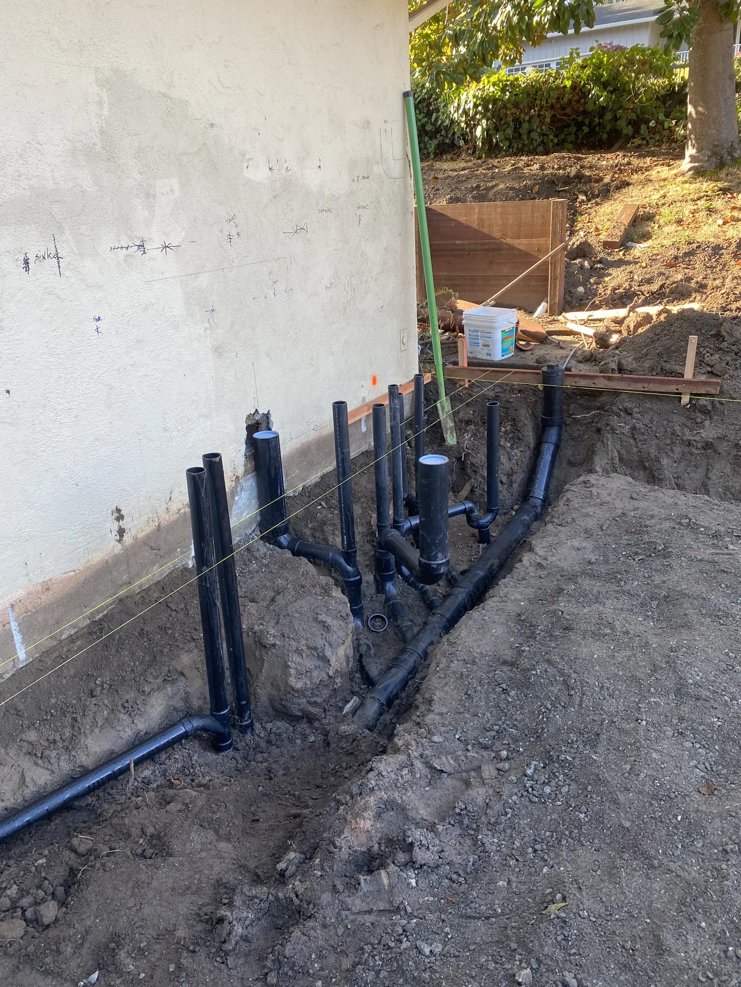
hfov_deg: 53.1
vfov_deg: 67.3
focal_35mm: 26
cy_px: 494
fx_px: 742
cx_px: 370
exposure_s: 1/122
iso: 32
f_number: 1.8
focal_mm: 4.25
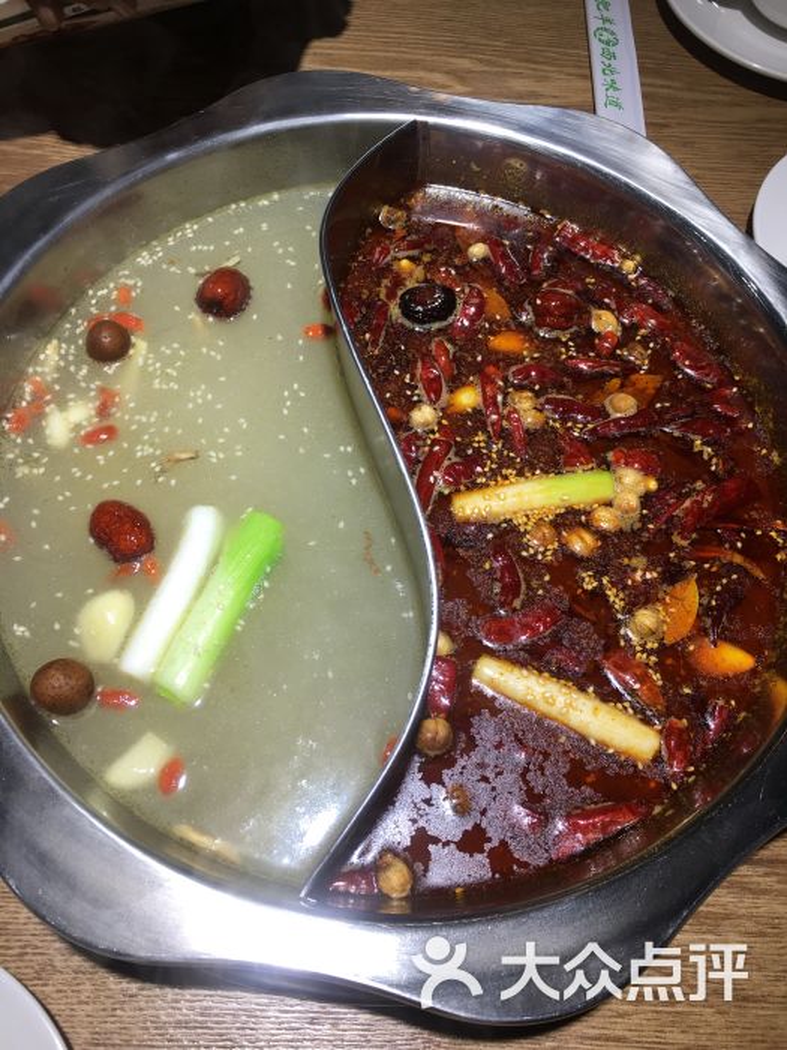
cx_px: 394
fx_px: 879
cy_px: 525
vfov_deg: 61.7
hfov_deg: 48.2
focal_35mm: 29
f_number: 2.2
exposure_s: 1/100
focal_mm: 4.15
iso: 25
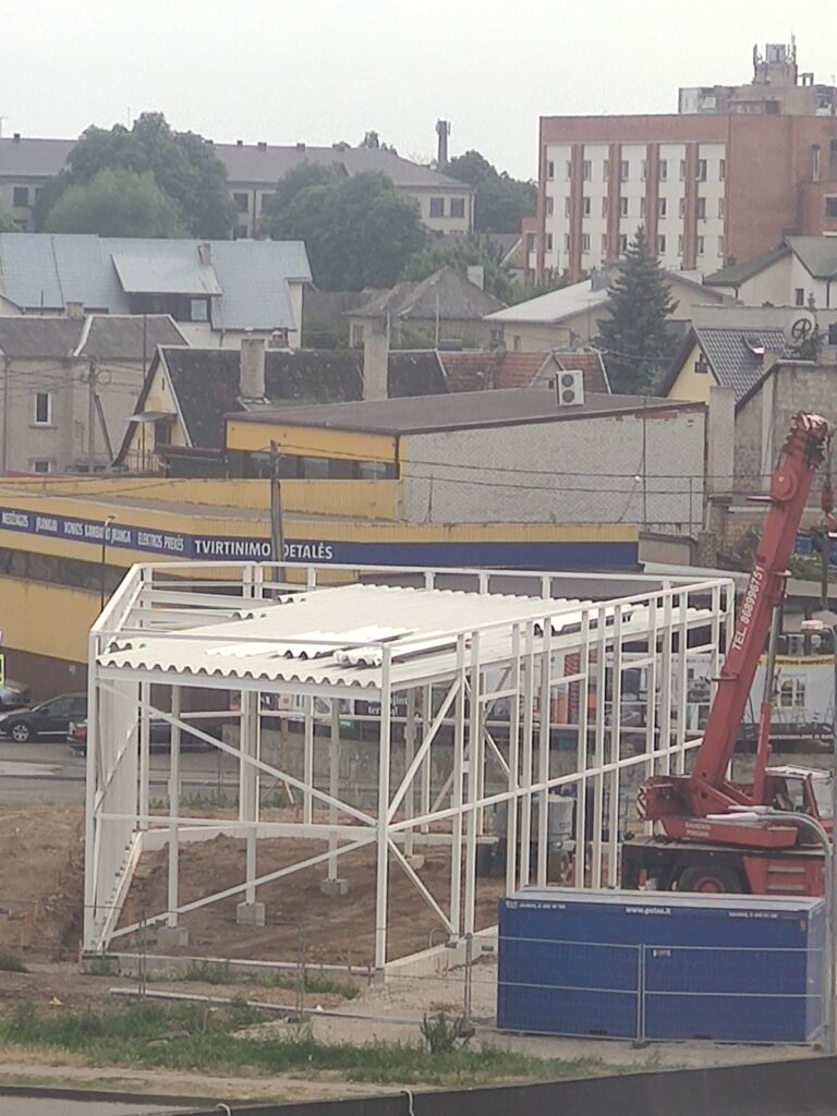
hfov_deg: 7.7
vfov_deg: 10.3
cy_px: 558
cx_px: 418
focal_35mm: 192
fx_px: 6190
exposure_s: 1/452
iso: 100
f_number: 2.4
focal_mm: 5.54
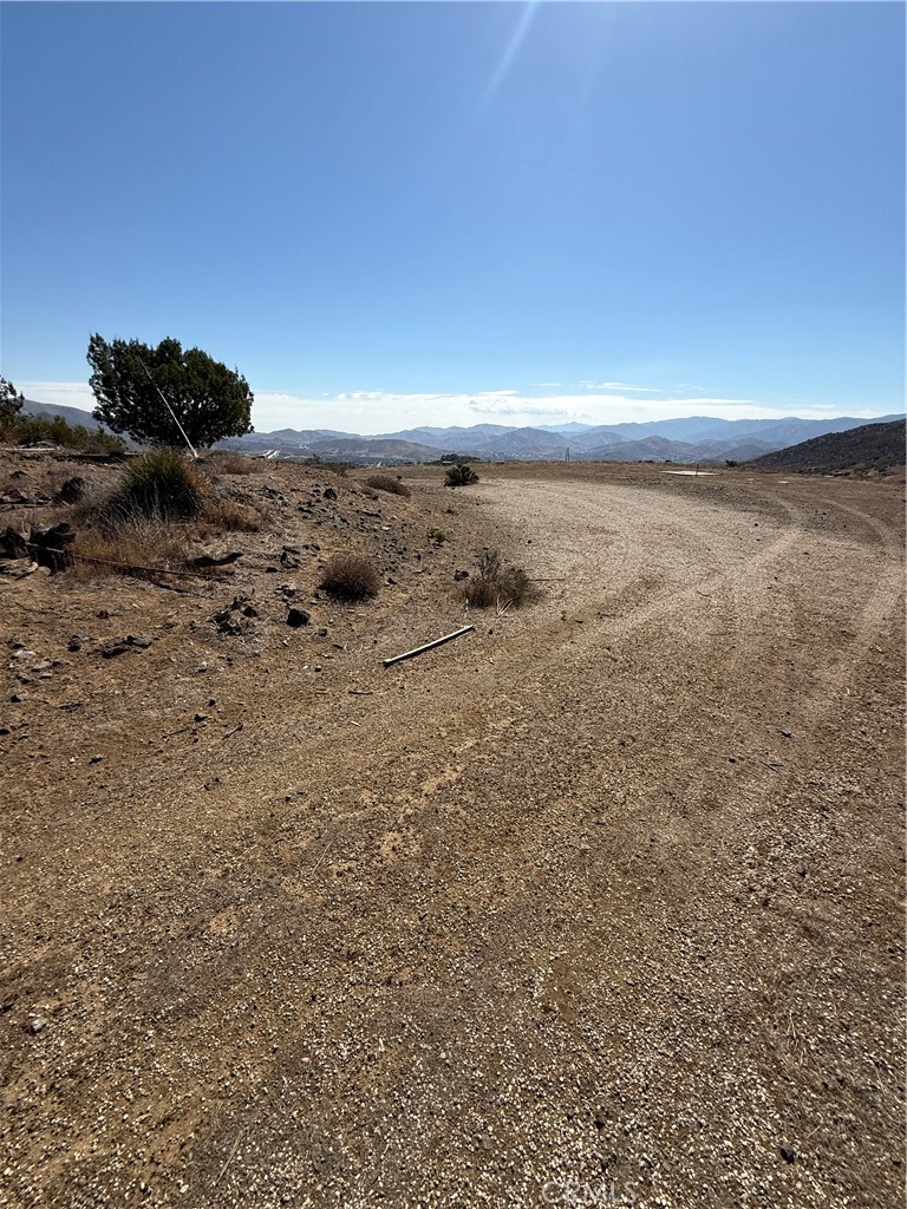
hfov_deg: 85.7
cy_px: 604
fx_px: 489
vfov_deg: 102.1
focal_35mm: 14
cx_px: 454
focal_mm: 2.22
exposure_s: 1/3125
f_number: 2.2
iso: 50
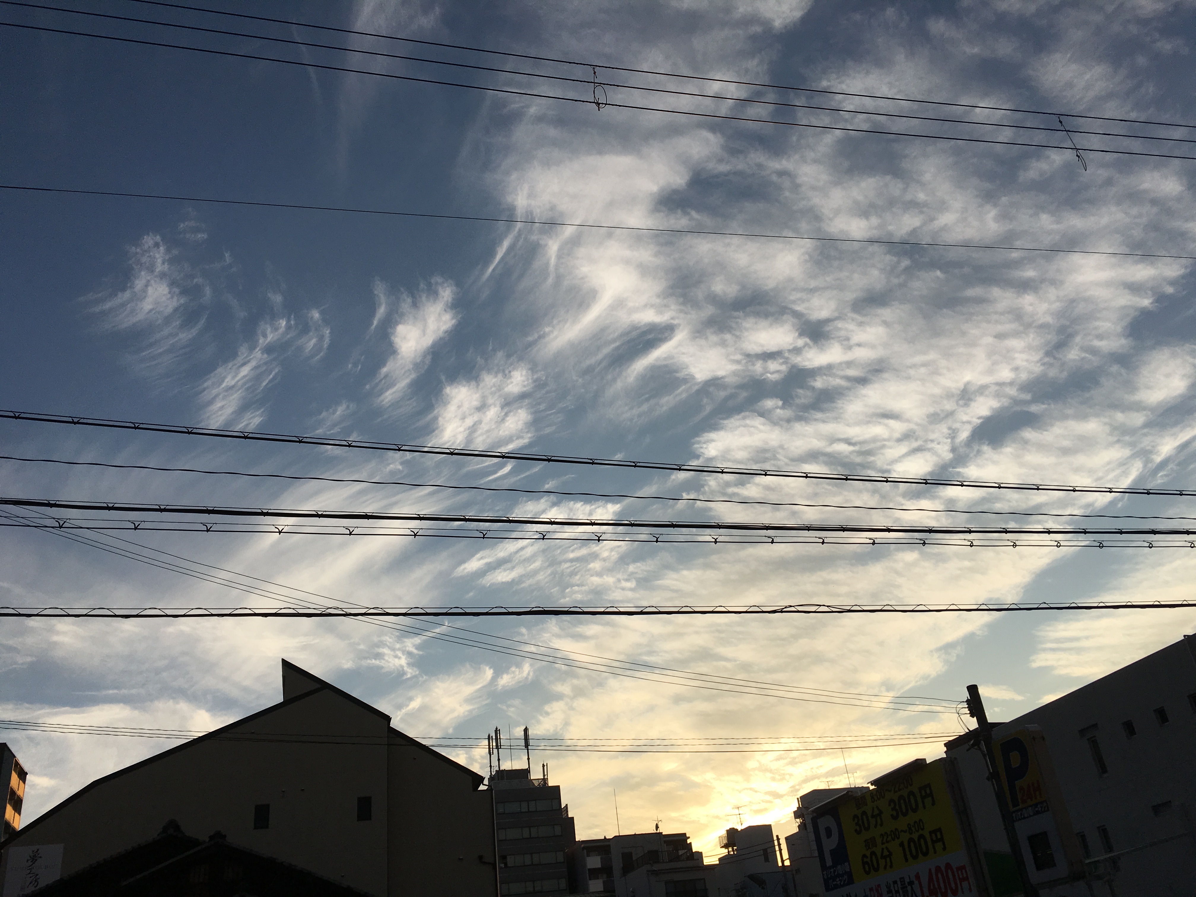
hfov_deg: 61.7
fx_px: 1002
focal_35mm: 29
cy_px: 448
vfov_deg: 48.2
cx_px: 598
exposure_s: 1/1425
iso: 25
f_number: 2.2
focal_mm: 4.15
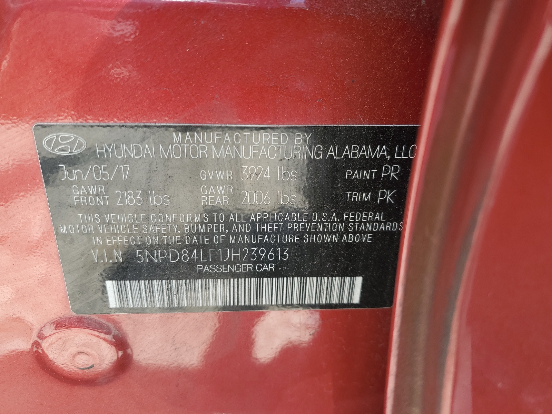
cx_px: 276
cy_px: 207
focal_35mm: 26
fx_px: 415
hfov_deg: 67.3
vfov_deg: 53.1
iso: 50
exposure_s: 1/161
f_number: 1.5
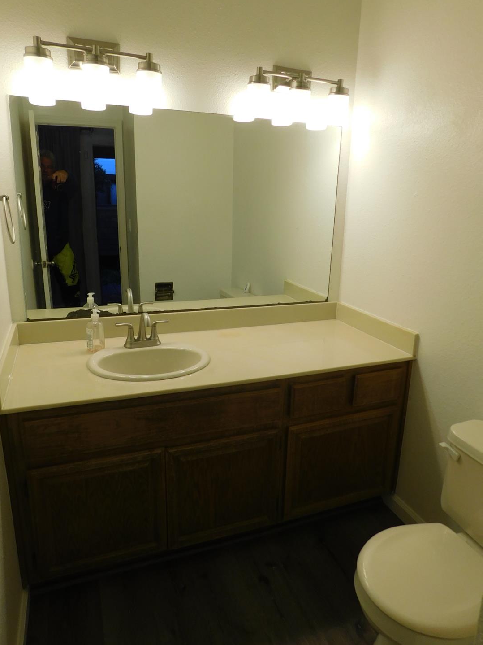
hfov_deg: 56.8
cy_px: 311
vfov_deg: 71.6
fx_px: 447
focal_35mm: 24
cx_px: 233
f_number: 3
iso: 125
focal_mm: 4
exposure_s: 1/80
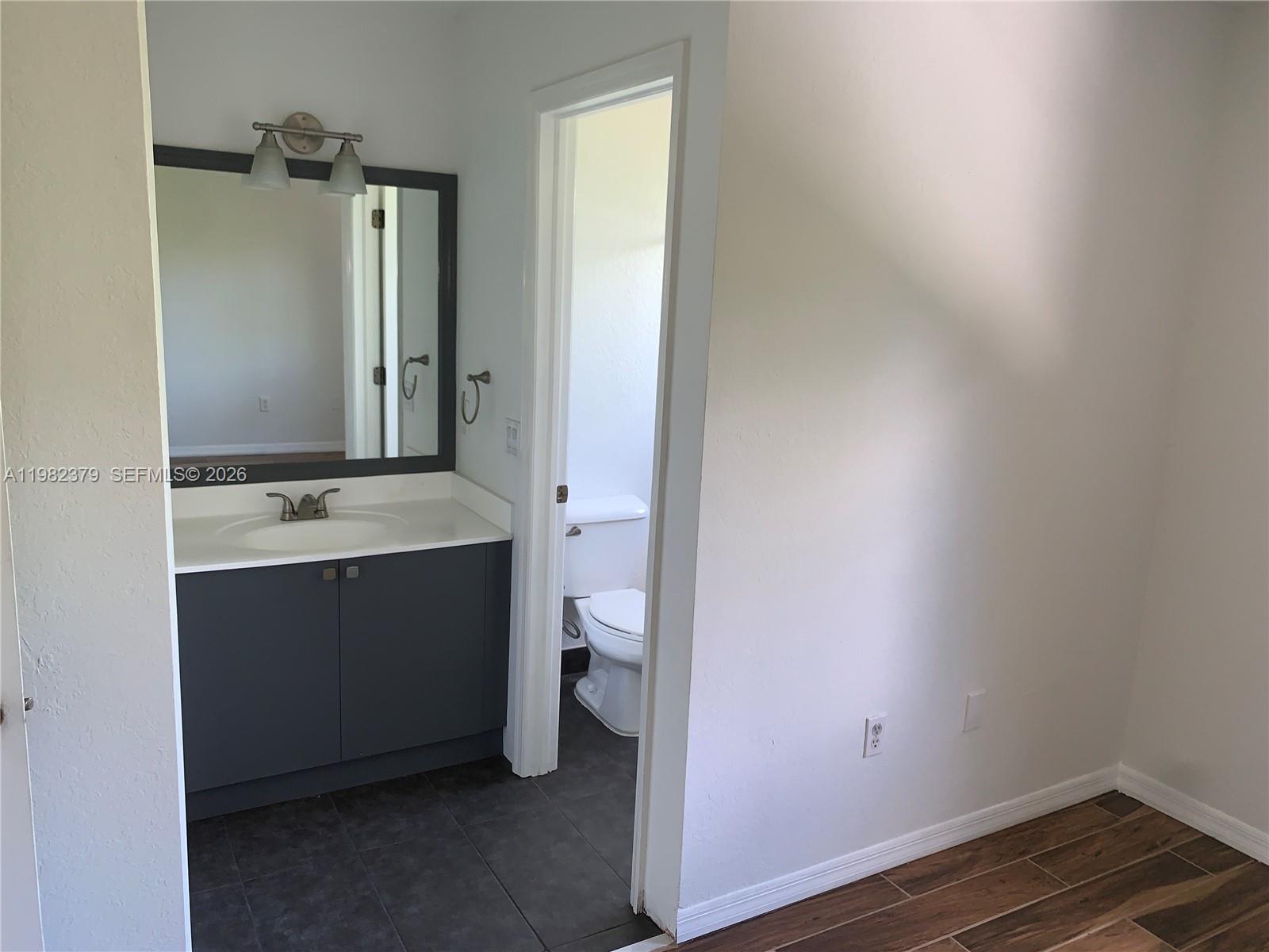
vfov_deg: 53.1
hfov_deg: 67.3
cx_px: 634
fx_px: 953
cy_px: 476
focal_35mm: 26
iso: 32
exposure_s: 1/28
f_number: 1.8
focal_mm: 4.25
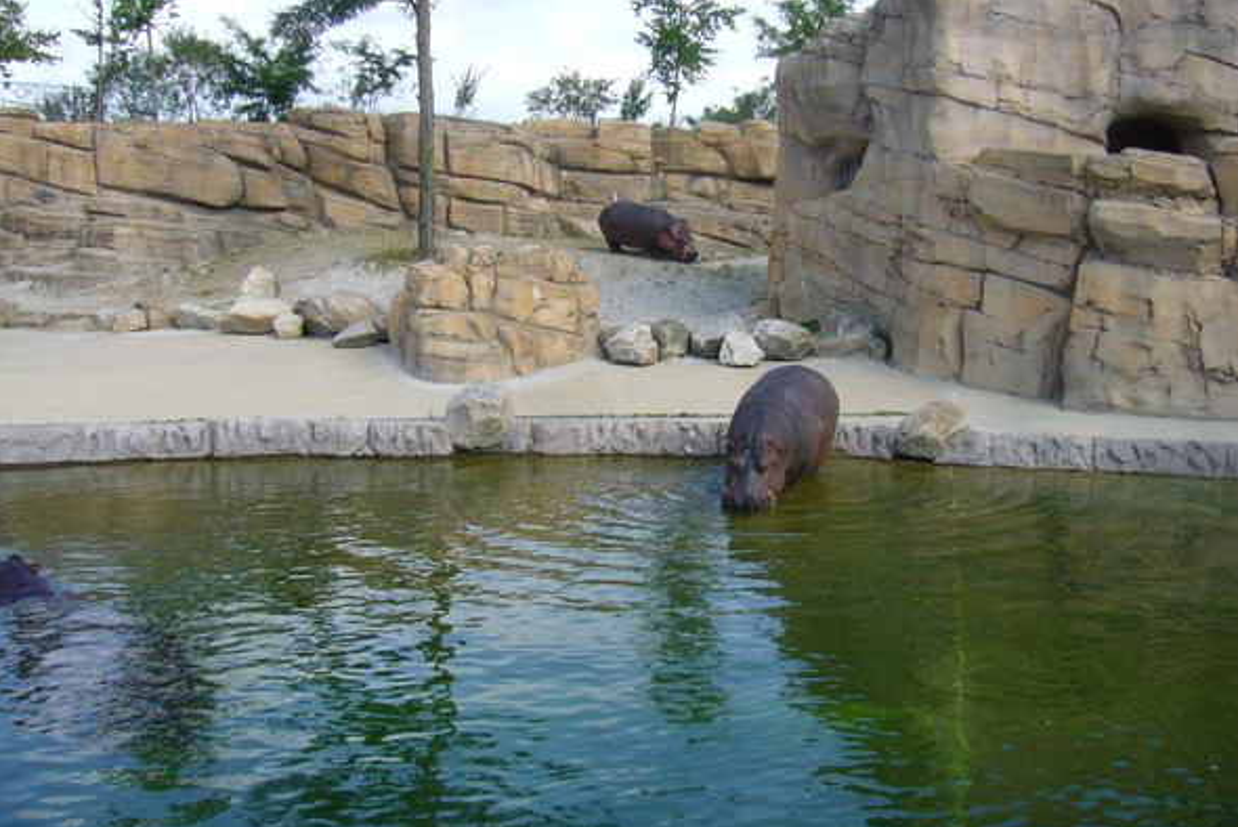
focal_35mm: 37
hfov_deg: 51.9
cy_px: 384
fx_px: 1273
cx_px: 625
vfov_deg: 36.0
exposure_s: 1/250
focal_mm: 5.8
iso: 100
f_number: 5.6
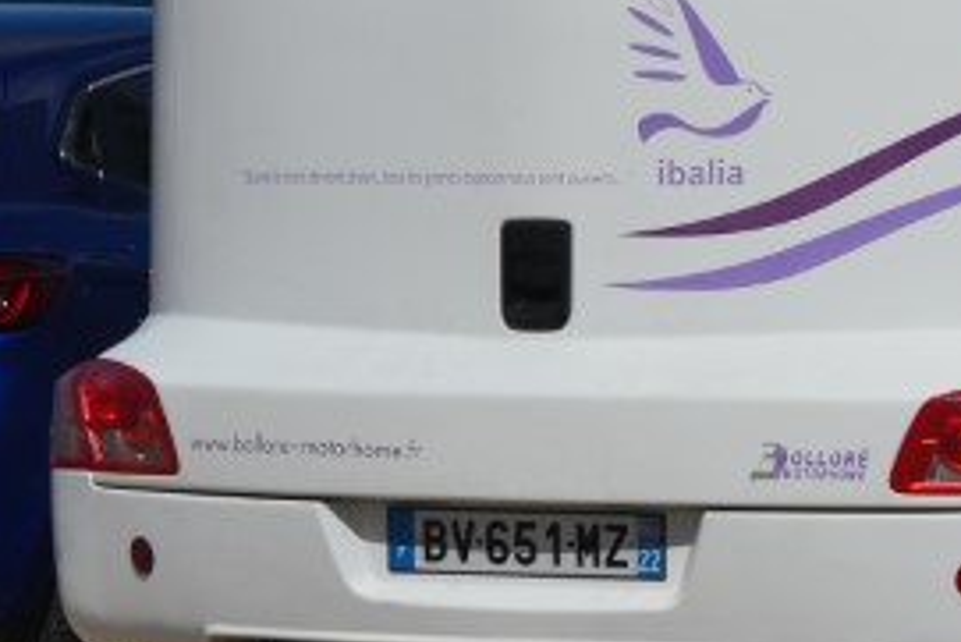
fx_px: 7451
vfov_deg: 4.9
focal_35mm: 279
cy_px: -14
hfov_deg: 7.3
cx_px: 1213
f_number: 11
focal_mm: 70
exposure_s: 1/500
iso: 280
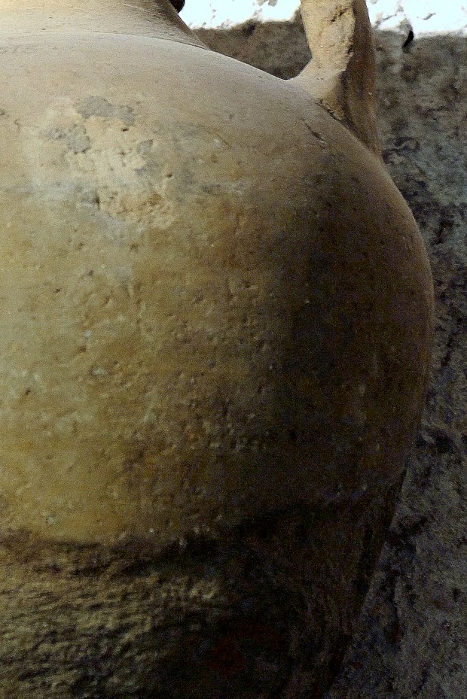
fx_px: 3558
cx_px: 53
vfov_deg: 11.2
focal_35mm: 183
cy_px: 237
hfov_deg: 7.5
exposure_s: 1/38
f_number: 4
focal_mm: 55
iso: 800
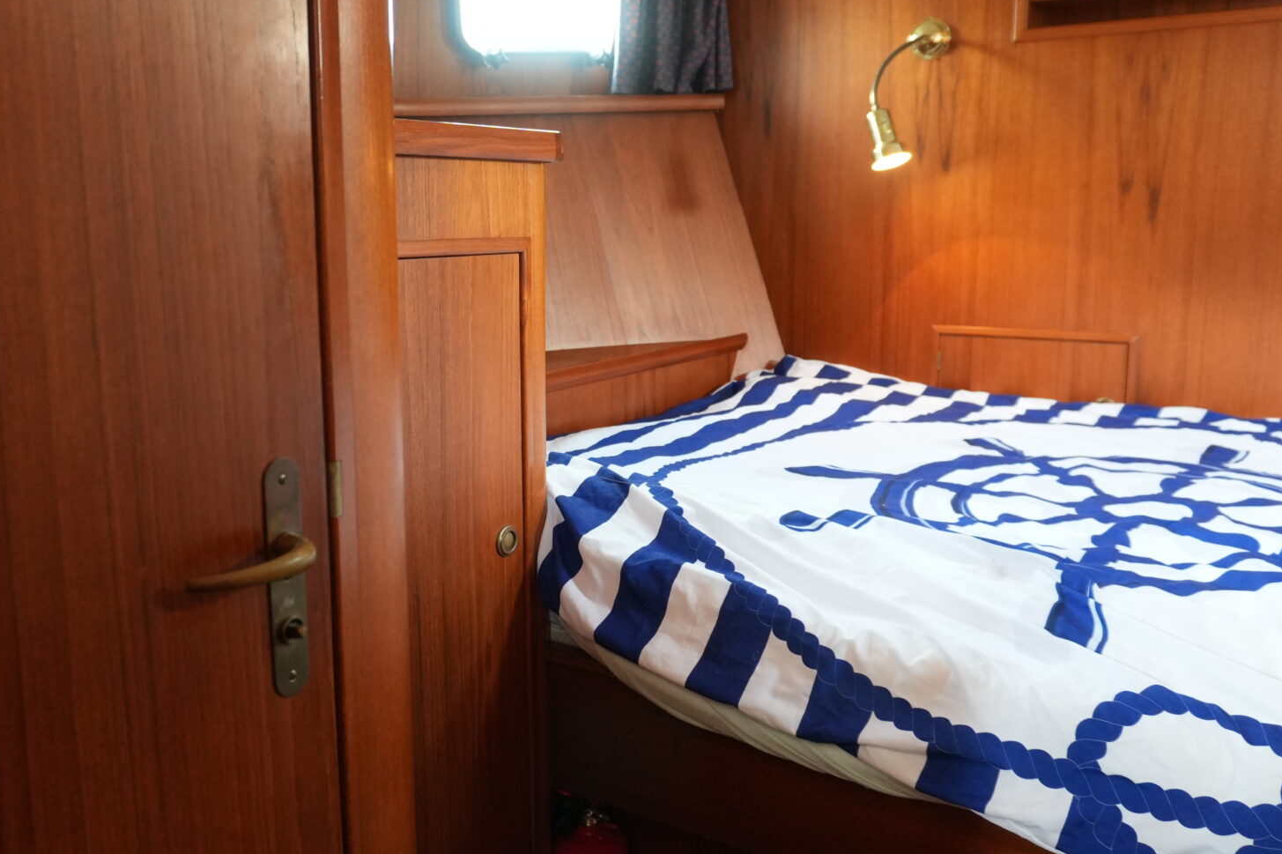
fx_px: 1175
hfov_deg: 57.1
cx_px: 564
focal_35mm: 33
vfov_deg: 39.9
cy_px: 385
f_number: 3.5
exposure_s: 1/80
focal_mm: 16
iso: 2000
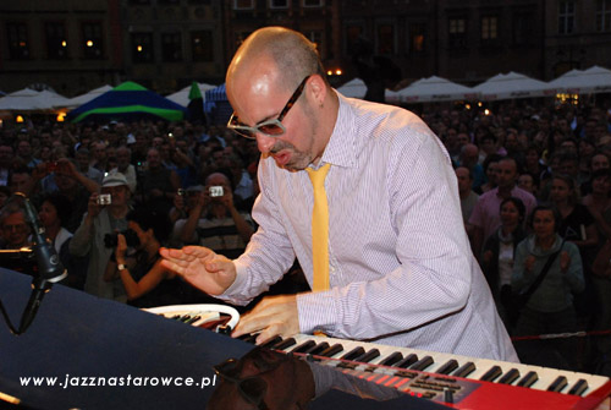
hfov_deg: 37.8
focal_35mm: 52
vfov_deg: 25.8
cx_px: 306
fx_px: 892
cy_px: 205
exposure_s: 1/60
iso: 800
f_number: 5
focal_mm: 35
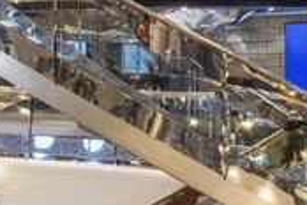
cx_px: -173
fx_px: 784
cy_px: 48
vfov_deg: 14.8
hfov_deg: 19.0
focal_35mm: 92
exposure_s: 1/4
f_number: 11
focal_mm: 16
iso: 800
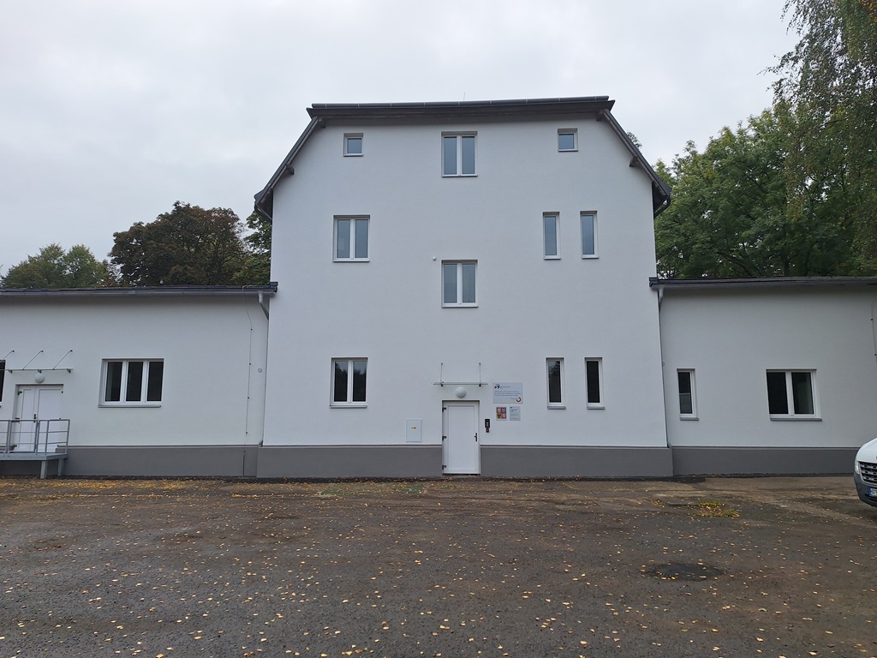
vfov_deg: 58.9
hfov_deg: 73.9
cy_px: 329
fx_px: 583
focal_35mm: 23
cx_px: 438
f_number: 1.8
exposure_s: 1/914
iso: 40
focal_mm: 5.54
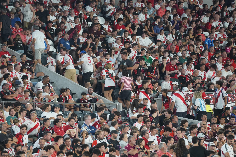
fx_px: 2701
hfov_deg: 5.0
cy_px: 77
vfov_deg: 3.3
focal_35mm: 412
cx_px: 117
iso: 4000
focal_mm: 400
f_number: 5.6
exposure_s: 1/400
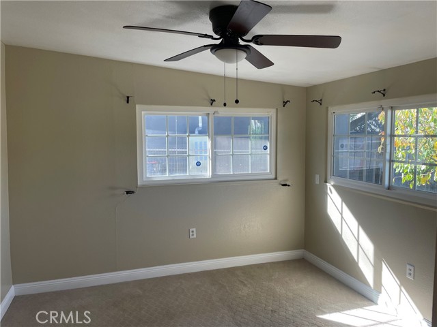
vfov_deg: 53.1
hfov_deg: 67.3
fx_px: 328
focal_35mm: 26
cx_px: 218
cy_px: 164
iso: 32
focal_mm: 4.2
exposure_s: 1/120
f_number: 1.6
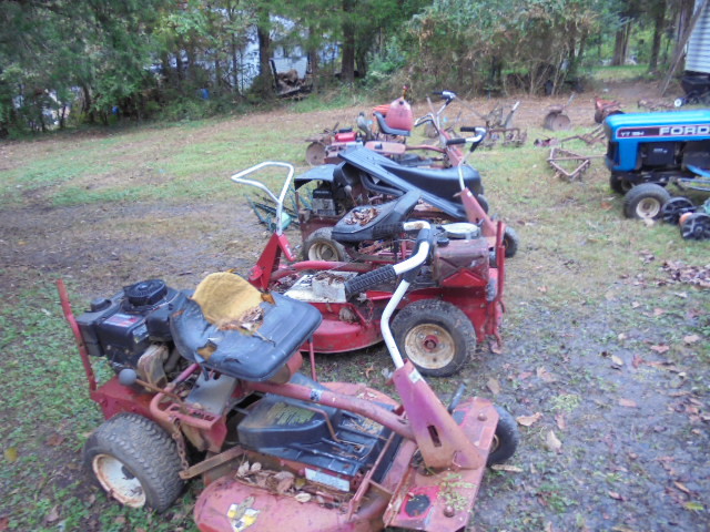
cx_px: 355
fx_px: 533
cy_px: 266
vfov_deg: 53.1
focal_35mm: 26
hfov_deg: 67.3
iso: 100
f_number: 3.5
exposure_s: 1/30
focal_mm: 4.6
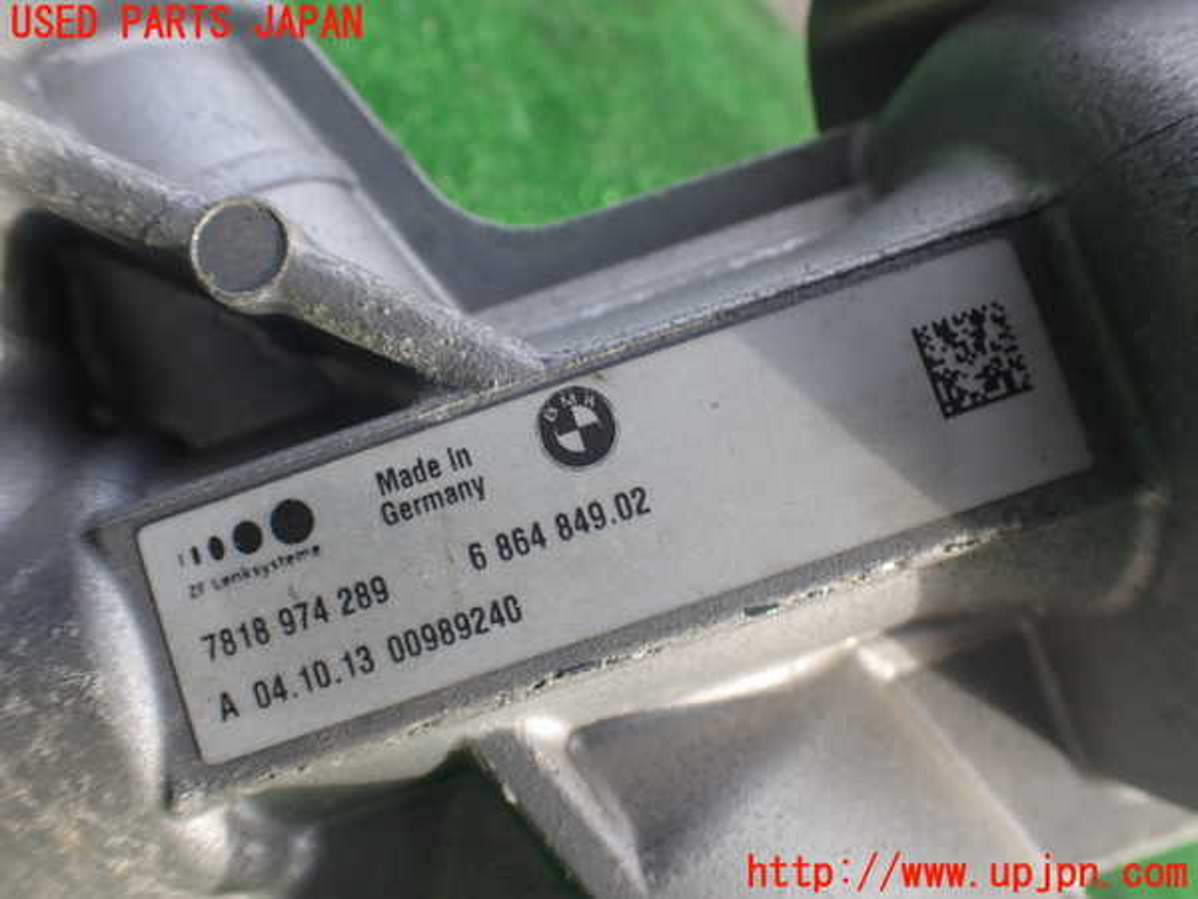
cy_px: 450
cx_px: 599
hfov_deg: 60.0
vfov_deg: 46.8
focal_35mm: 30
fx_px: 1038
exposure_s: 1/160
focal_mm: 5.4
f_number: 3.2
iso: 100
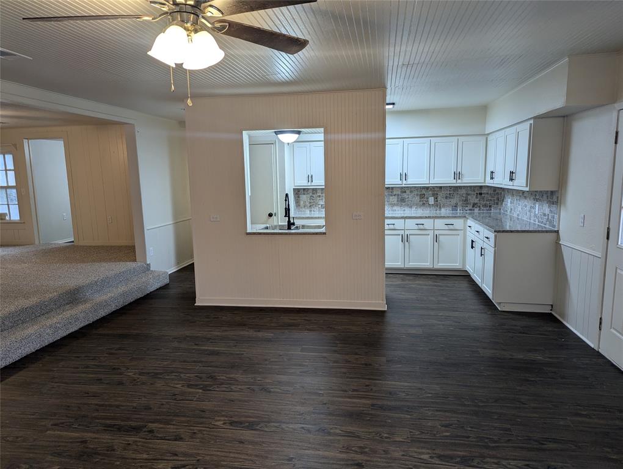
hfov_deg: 71.5
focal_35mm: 24
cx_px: 312
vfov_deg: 56.9
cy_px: 234
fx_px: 433
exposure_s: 1/60
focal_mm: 6.81
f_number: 1.85
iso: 73
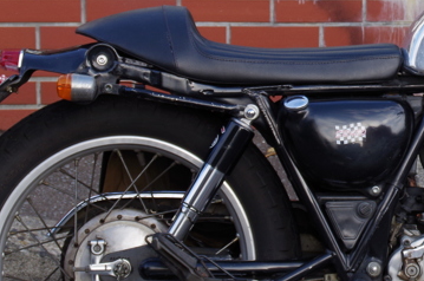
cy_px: 65
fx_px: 2751
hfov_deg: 8.7
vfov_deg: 5.8
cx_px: 491
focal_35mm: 234
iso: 200
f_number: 10
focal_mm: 55
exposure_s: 1/100
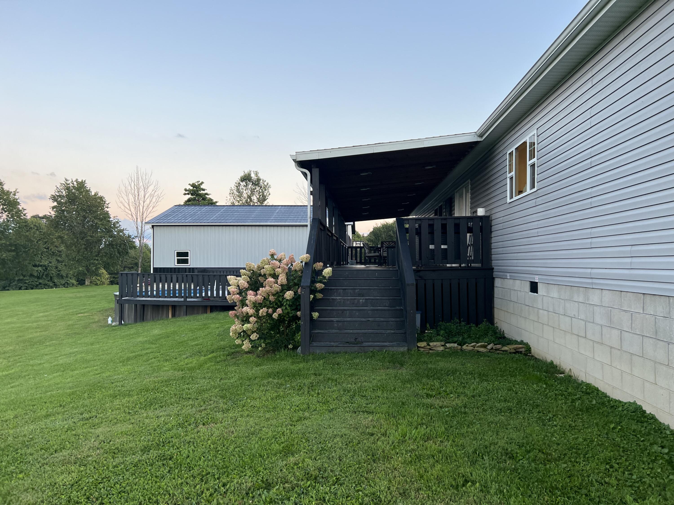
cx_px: 337
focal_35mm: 26
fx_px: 506
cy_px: 252
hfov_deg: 67.3
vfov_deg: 53.1
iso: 50
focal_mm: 5.7
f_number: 1.5
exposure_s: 1/121
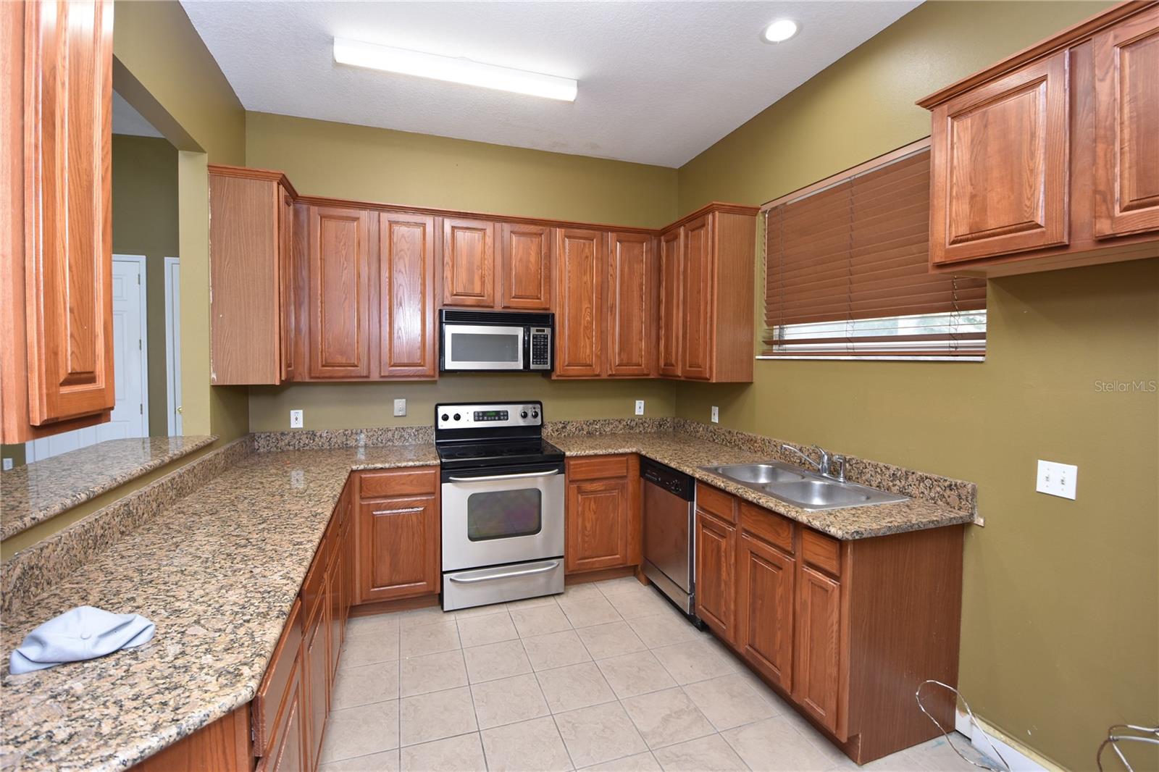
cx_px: 580
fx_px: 483
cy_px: 386
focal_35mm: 15
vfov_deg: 77.3
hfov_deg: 100.4
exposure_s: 1/60
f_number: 4
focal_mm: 10
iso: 360
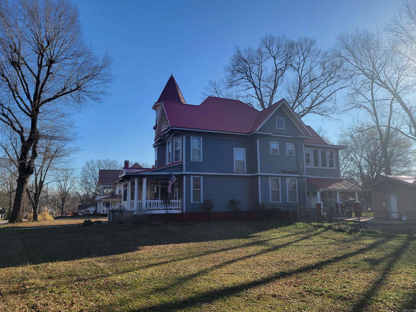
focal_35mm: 26
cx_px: 208
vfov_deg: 53.1
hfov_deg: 67.3
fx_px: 312
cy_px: 156
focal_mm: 5.4
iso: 40
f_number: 1.8
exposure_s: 1/2071
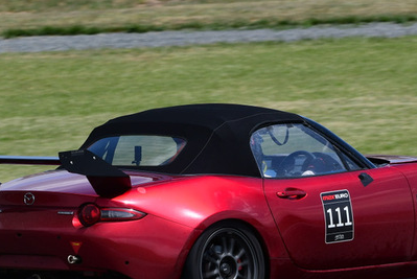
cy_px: 124
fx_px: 6969
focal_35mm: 601
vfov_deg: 2.3
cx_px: 223
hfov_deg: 3.4
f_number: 10
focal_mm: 200
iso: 250
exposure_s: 1/500
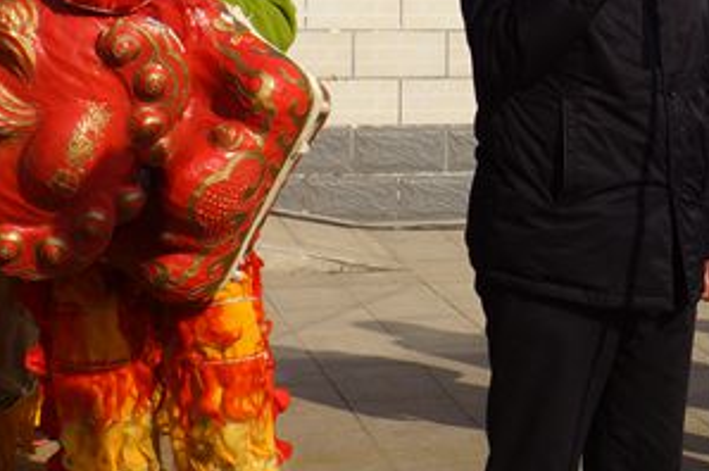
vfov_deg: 9.9
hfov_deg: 14.6
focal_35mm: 137
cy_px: -34
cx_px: 797
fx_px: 2695
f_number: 13
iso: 100
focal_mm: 34
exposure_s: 1/200
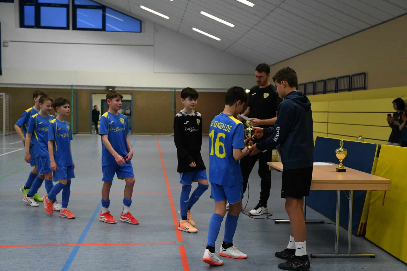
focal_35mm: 44
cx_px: 204
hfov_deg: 44.5
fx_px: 497
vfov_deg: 30.5
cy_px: 136
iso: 5000
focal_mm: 44
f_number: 2.8
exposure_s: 1/800
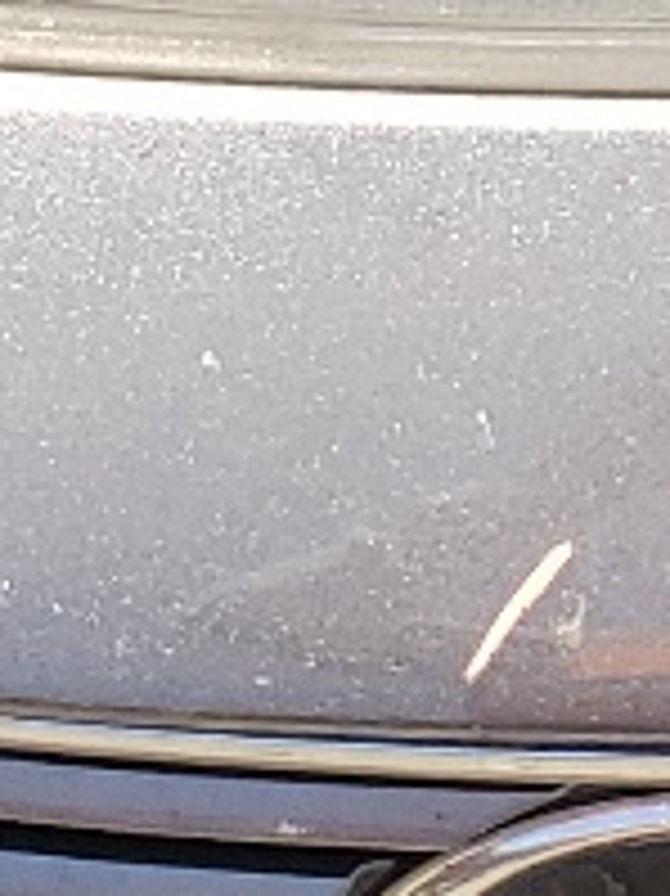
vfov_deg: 8.2
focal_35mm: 209
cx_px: 850
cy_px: -1693
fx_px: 5399
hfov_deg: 7.0
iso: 50
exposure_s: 1/1000
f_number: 1.5
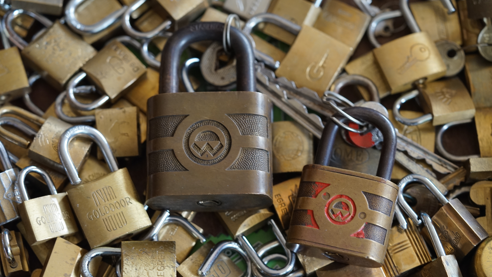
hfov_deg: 22.5
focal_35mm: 95
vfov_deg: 12.7
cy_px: 143
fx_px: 1239
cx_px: 248
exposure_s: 1/100
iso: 1250
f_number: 4
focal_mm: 90
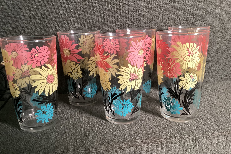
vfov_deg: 40.0
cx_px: 113
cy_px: 72
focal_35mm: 33
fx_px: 212
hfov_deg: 57.2
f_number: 2.4
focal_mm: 3.3
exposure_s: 1/40
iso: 250
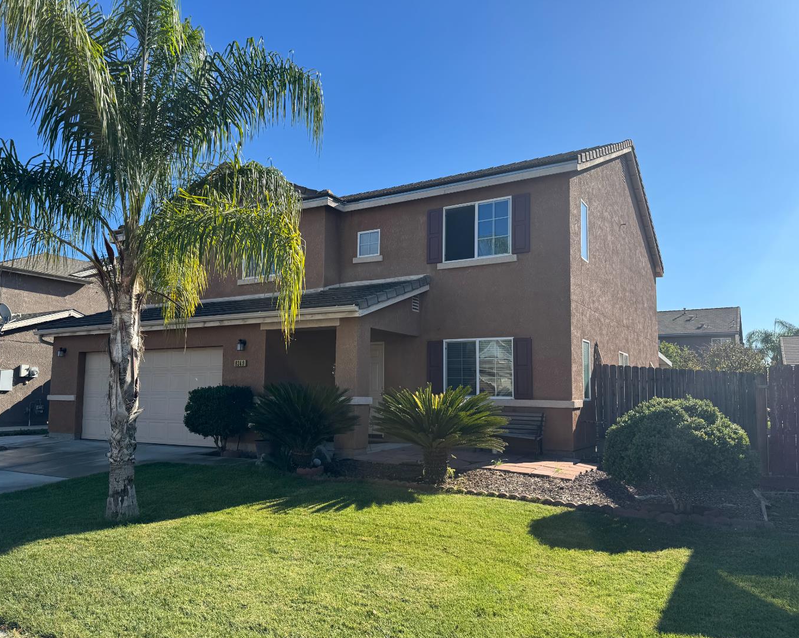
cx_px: 381
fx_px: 615
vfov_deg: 54.9
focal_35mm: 26
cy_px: 331
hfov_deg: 66.0
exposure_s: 1/3247
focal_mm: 6.76
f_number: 1.78
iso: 80
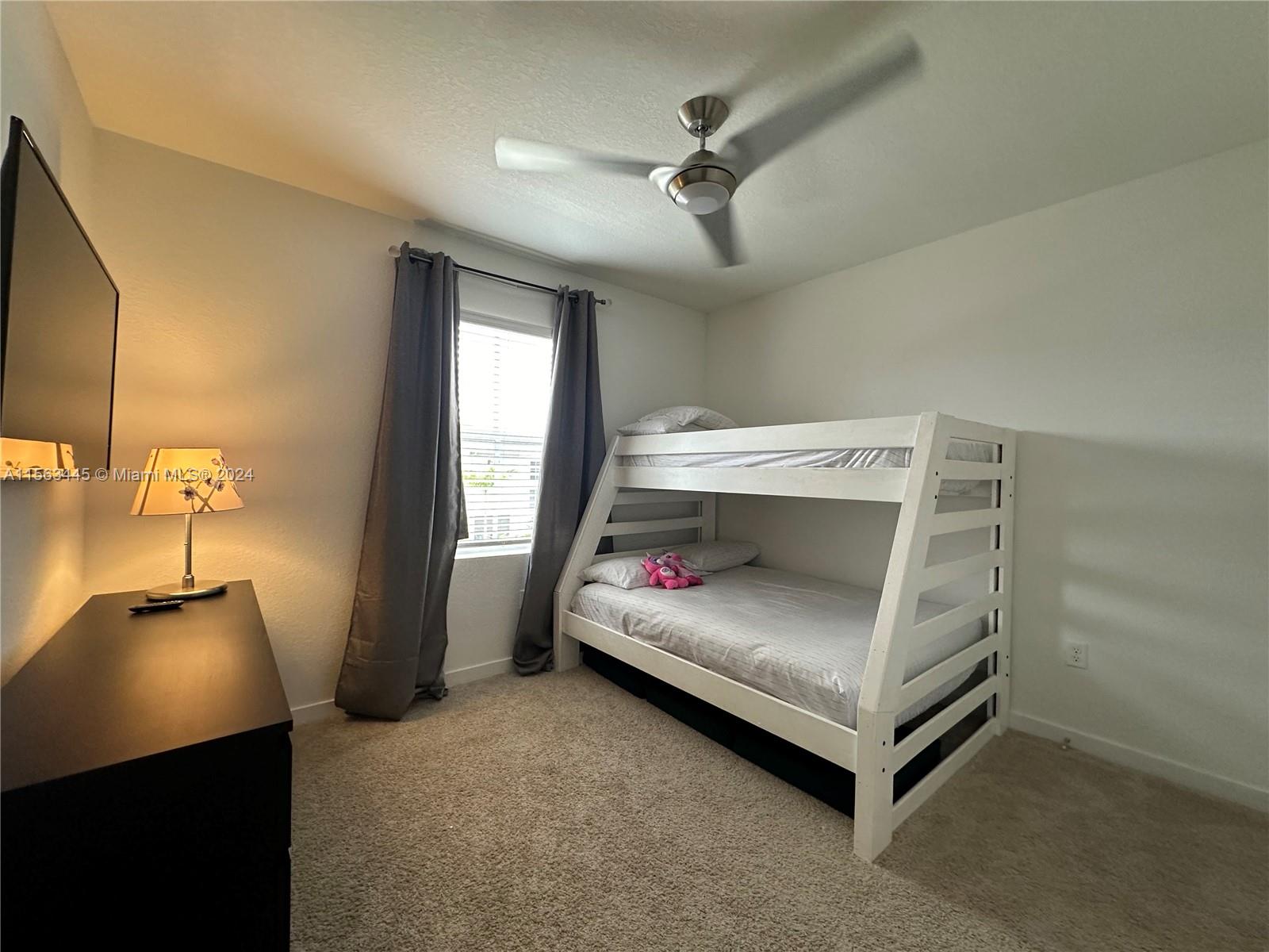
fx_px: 513
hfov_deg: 102.1
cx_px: 634
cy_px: 476
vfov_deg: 85.7
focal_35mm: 14
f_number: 2.2
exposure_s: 1/120
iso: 320
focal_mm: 2.22
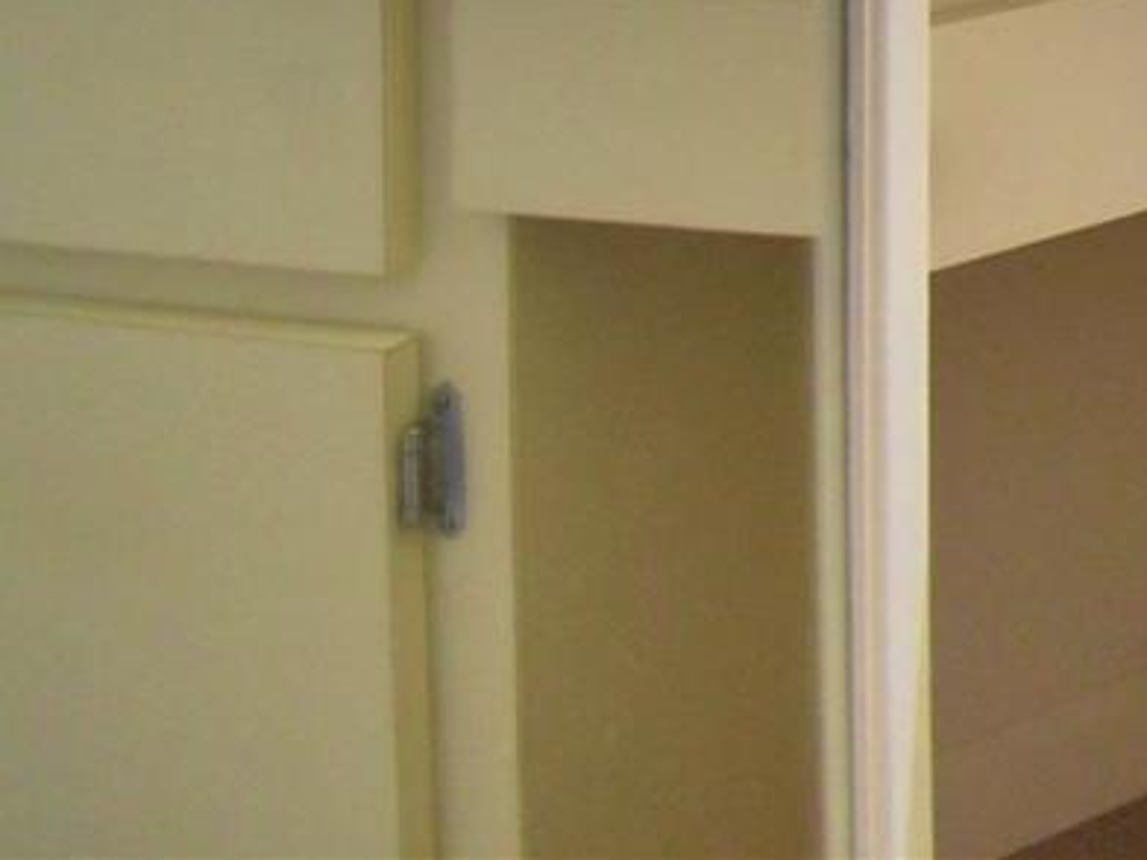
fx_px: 1954
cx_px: 2206
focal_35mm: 59
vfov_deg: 18.9
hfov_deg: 20.0
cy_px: -702
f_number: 4.5
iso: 400
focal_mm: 10
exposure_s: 1/80
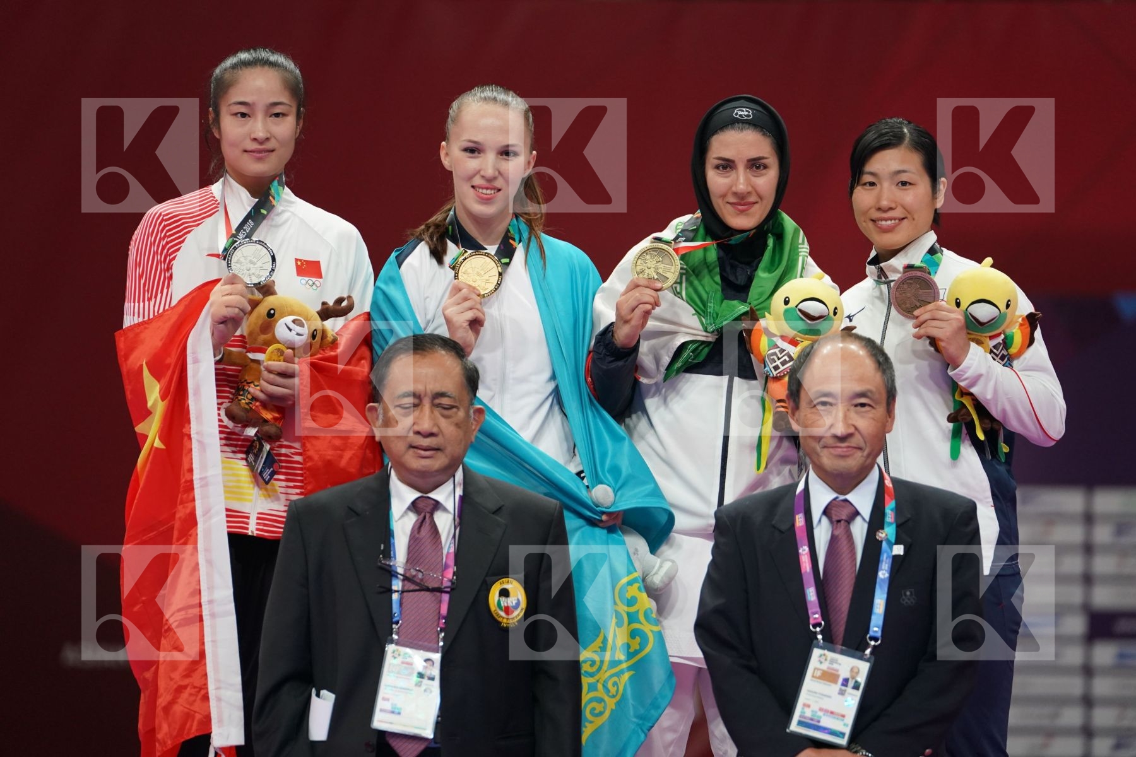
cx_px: 568
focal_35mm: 267
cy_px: 378
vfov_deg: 5.1
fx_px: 8425
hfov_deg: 7.7
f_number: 4
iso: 2500
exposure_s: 1/500
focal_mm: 267
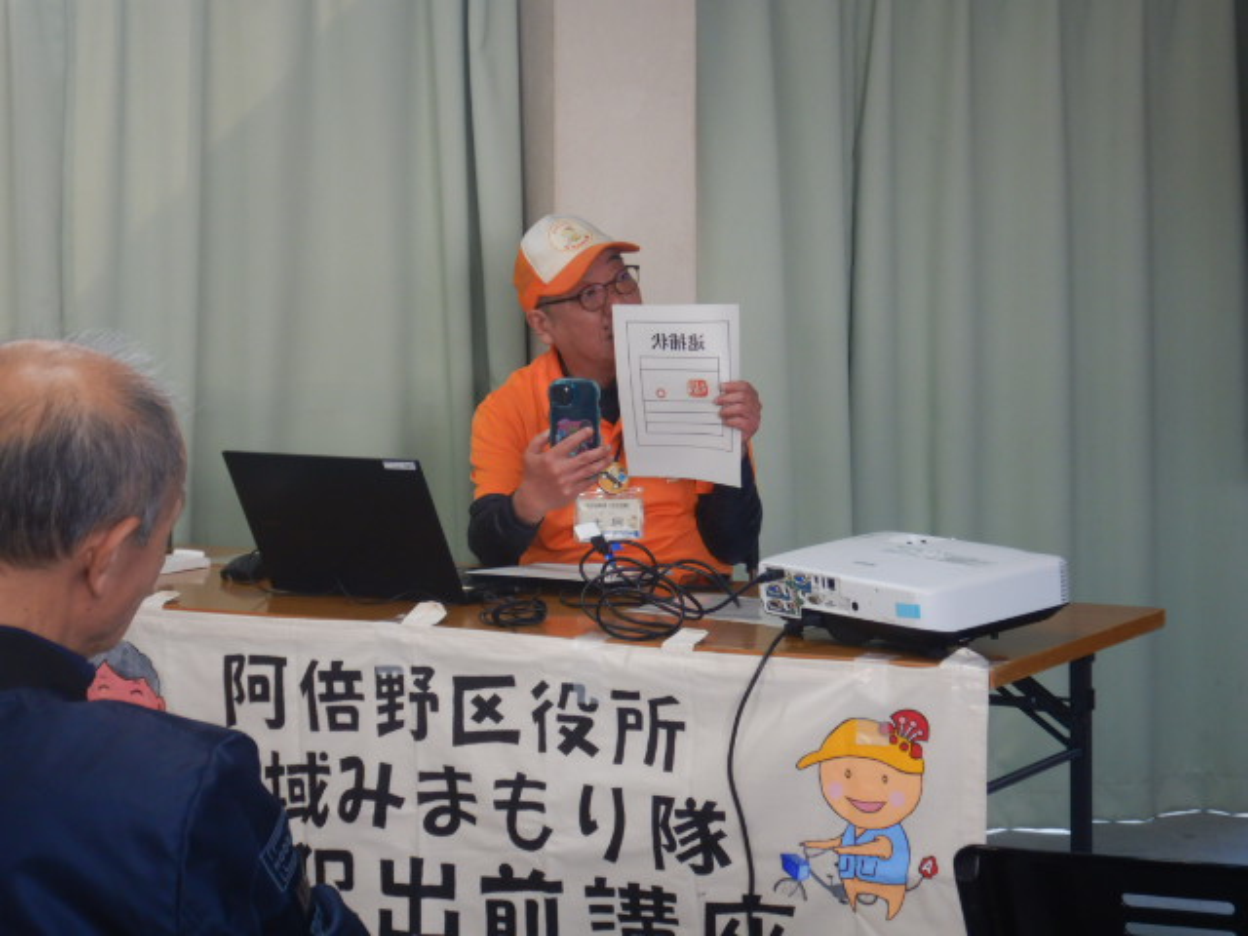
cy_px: 468
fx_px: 3317
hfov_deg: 21.3
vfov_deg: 16.1
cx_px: 624
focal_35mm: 92
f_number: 4.7
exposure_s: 1/30
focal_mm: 16.6
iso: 250
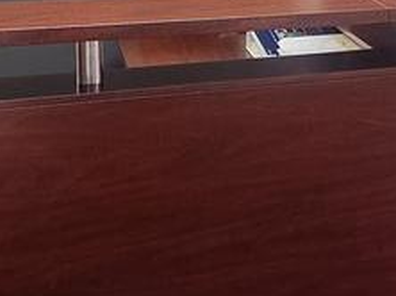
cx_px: 471
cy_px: -46
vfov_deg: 17.1
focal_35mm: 83
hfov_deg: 21.9
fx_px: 948
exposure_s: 1/100
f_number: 1.8
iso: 800
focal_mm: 5.4
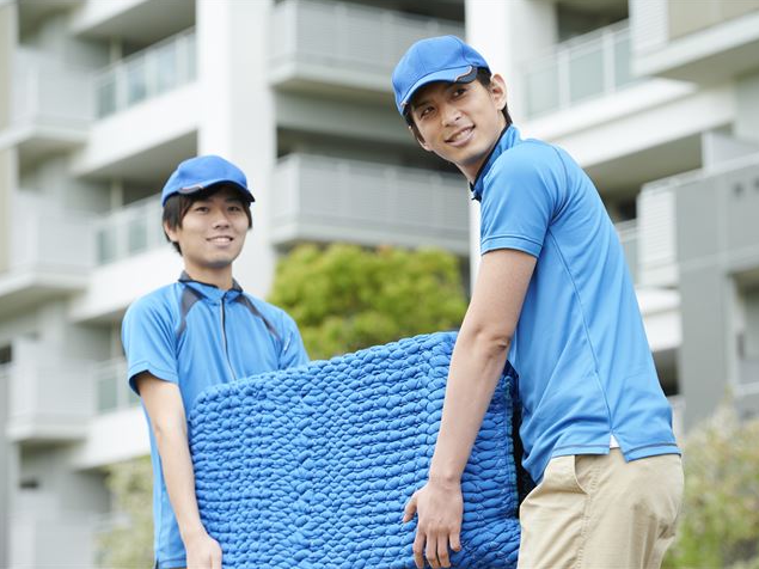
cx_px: 409
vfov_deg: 12.3
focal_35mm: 120
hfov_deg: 16.4
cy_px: 283
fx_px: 2631
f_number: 4.5
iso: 100
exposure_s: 1/250
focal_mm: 110
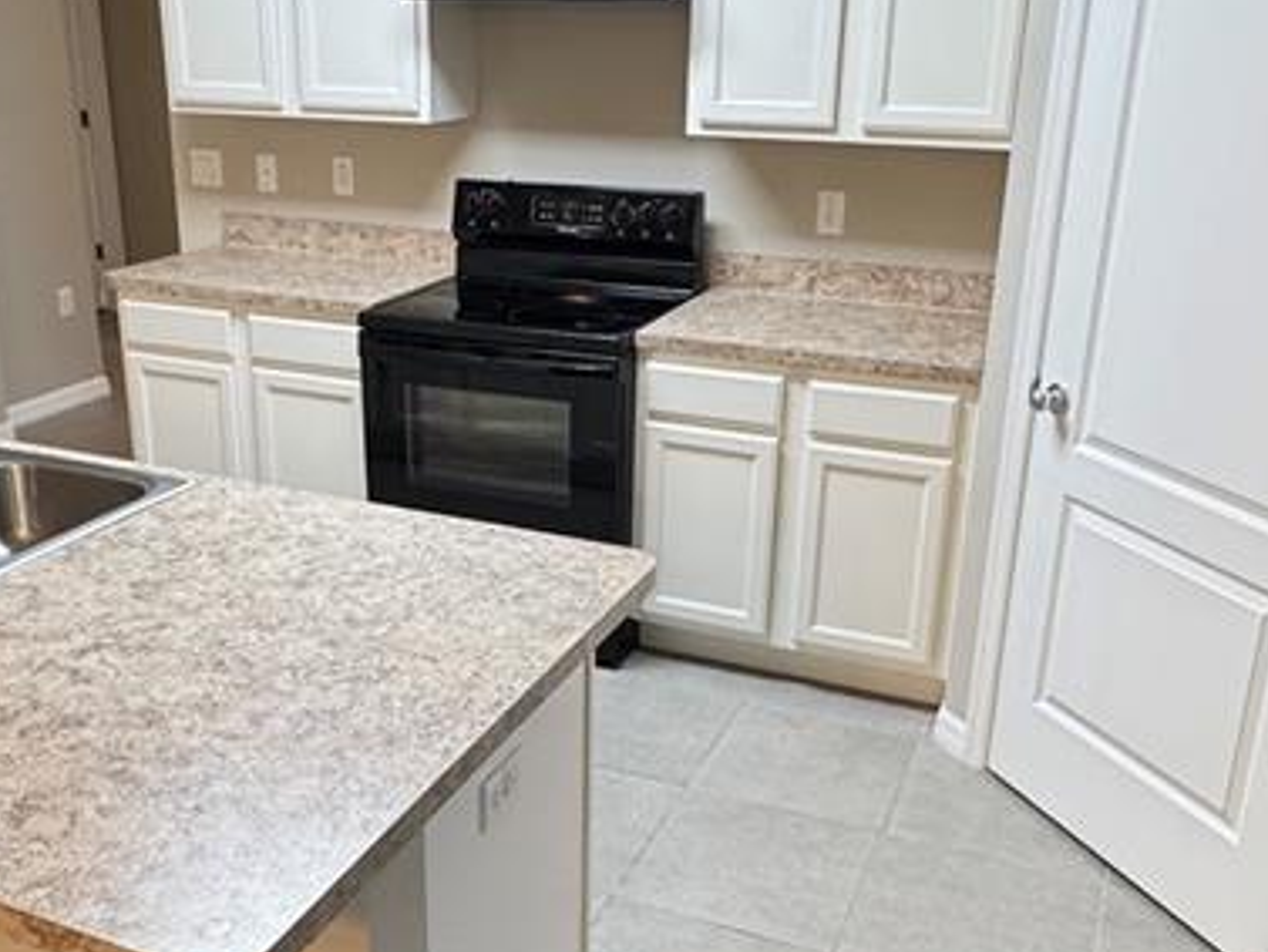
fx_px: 1392
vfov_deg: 37.7
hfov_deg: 48.8
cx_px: 548
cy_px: 518
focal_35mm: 38
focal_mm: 2.22
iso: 320
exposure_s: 1/60
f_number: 2.2
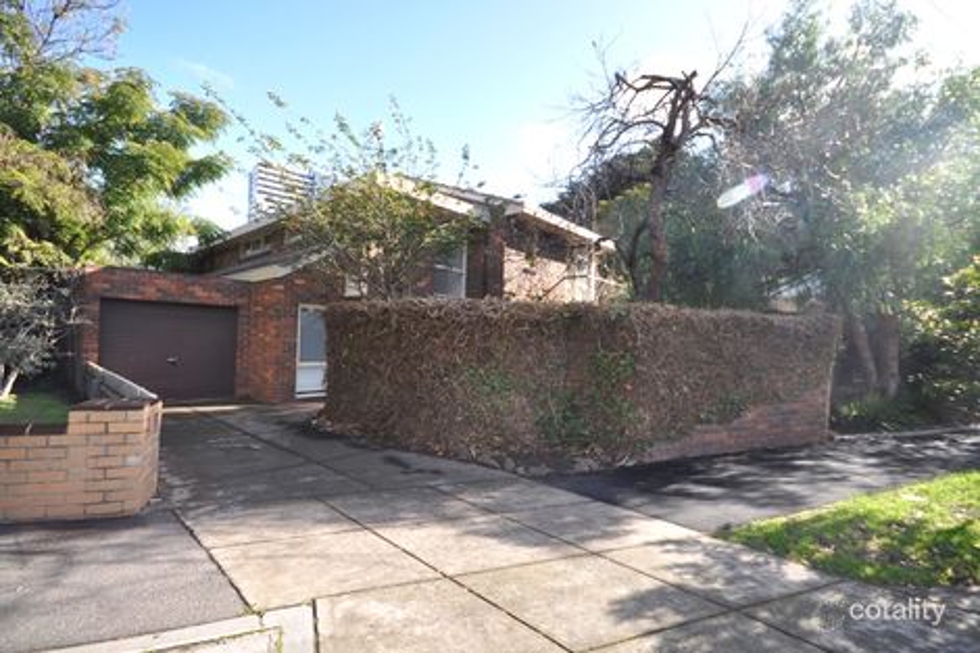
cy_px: 326
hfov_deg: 100.4
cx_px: 490
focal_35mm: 15
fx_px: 408
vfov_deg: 77.3
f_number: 5.6
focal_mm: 10
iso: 200
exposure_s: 1/200
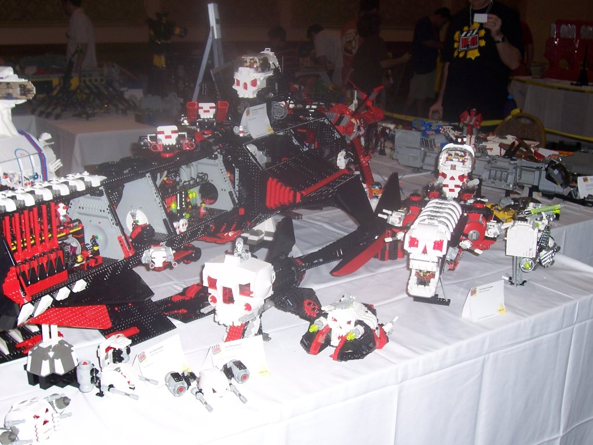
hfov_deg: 44.8
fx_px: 719
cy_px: 222
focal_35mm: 42
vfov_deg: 34.3
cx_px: 296
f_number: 3
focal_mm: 7
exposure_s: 1/60
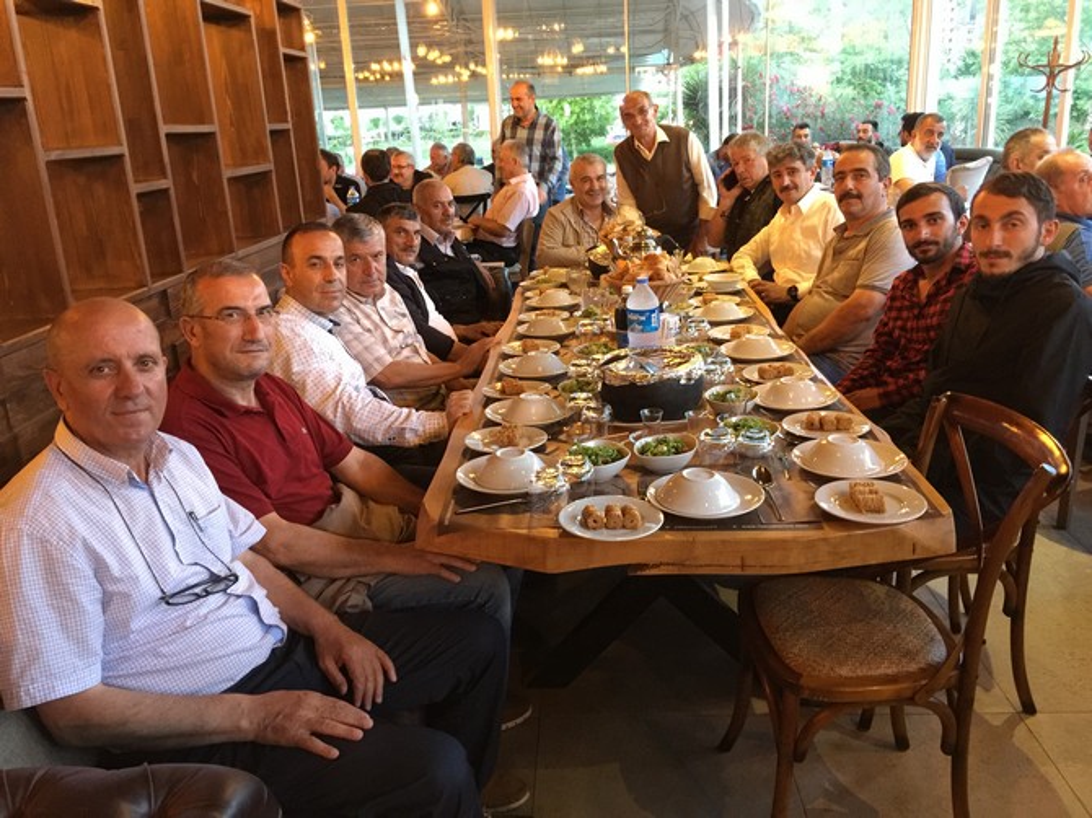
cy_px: 409
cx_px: 546
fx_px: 915
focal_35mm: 29
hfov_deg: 61.7
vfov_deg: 48.2
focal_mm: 4.15
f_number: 2.2
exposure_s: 1/8
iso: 160
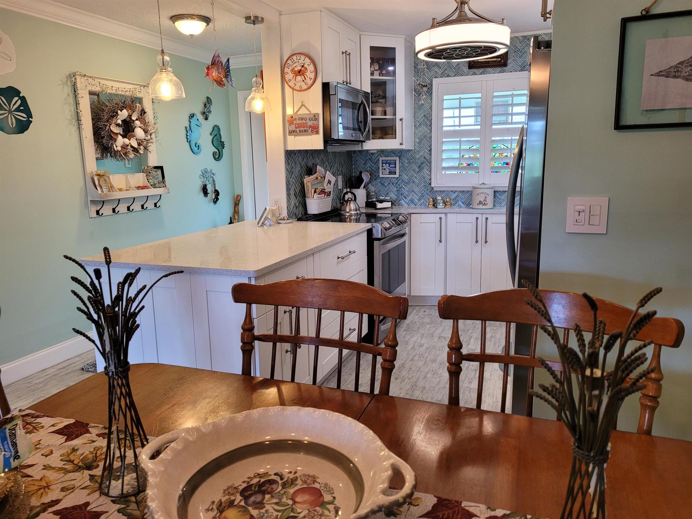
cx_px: 346
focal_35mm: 26
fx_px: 520
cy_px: 260
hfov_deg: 67.3
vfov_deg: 53.1
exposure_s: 1/120
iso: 200
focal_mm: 5.4
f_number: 1.8
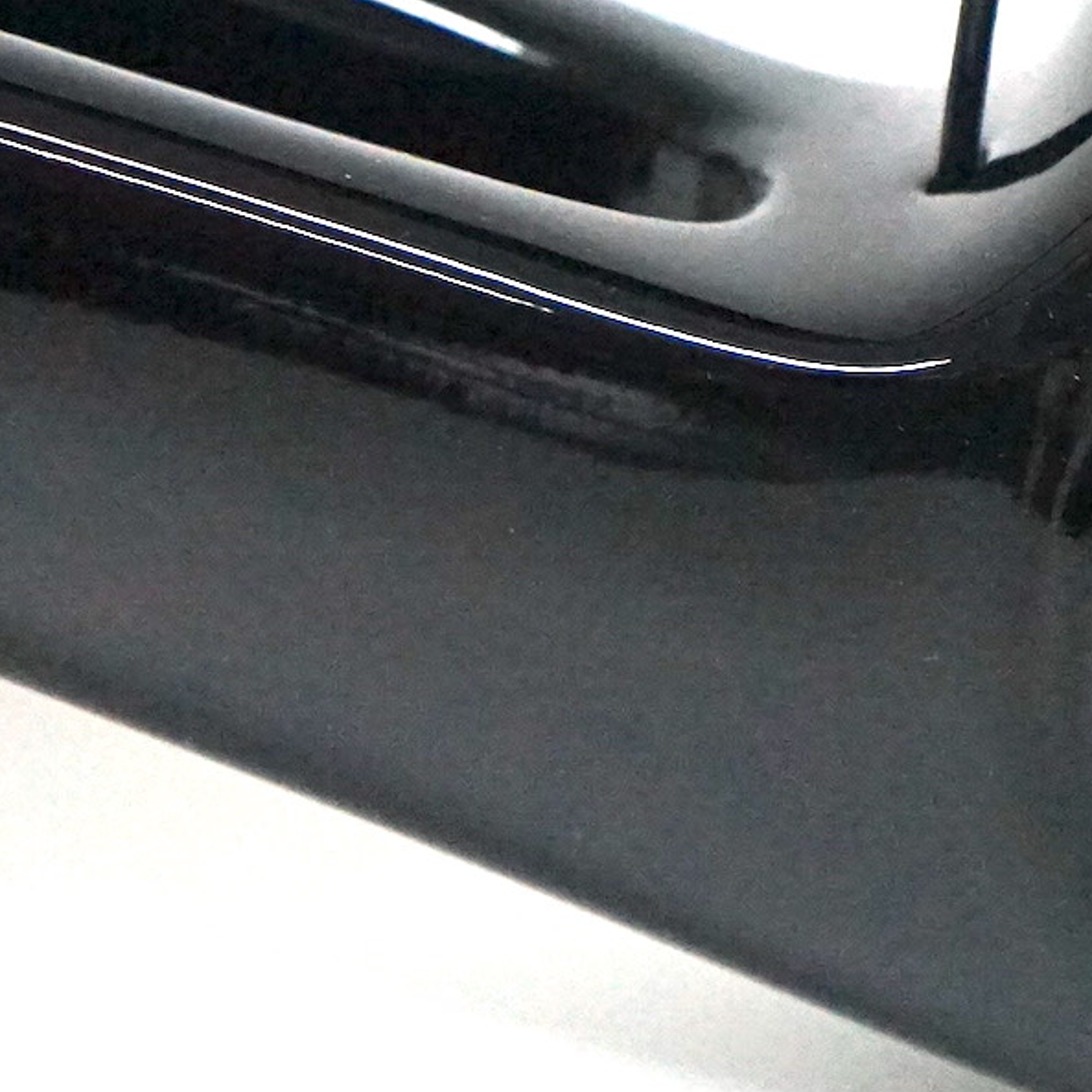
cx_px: 1411
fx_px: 7174
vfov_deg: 8.7
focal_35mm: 201
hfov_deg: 8.6
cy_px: 461
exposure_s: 1/160
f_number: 5.6
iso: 6400
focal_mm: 61
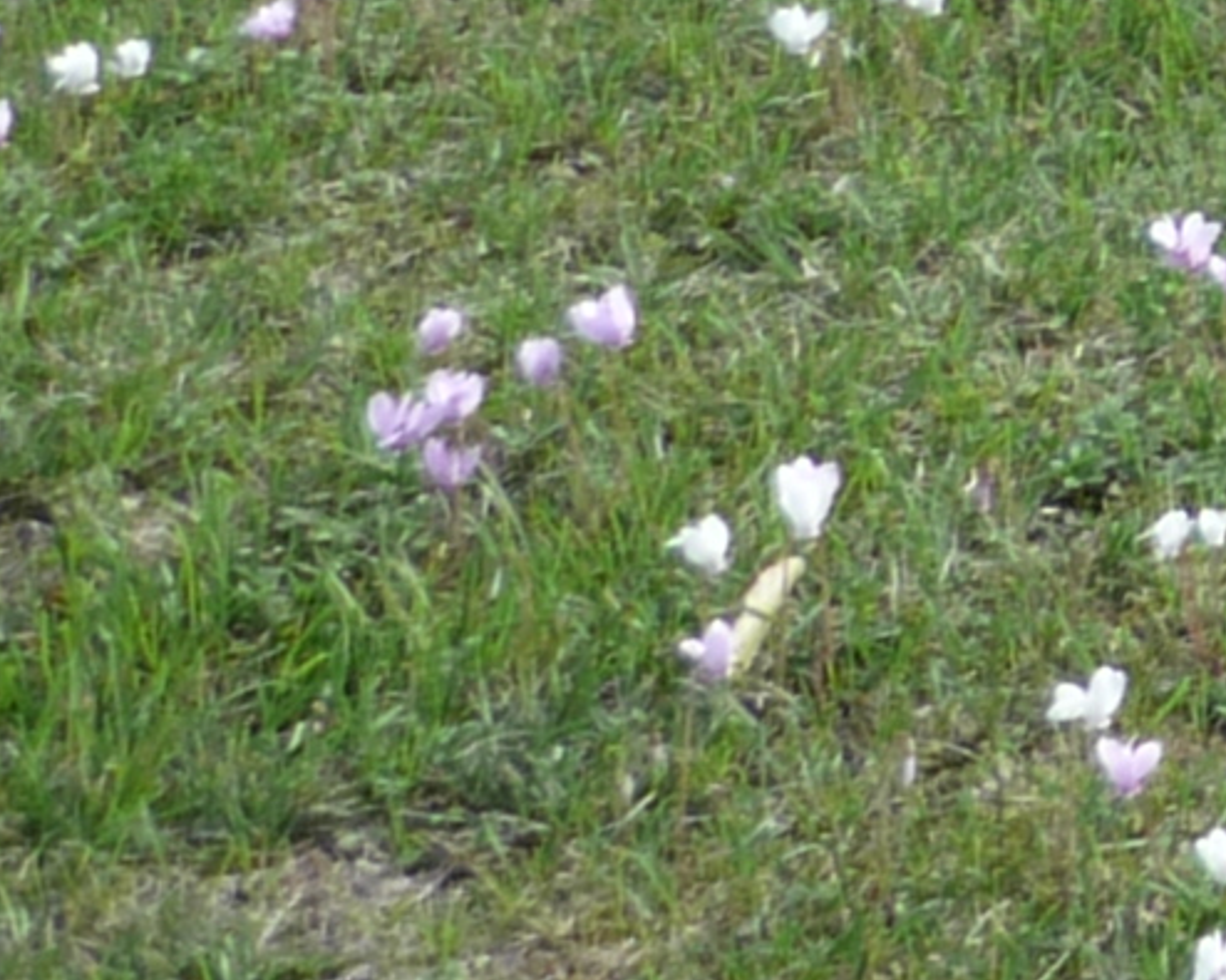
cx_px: 3710
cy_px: -1164
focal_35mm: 213
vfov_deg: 6.9
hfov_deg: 7.8
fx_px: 7727
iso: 100
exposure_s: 1/250
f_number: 2.8
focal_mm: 5.5
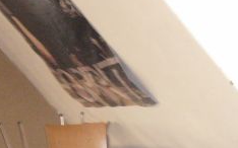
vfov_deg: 6.4
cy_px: 217
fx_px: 1316
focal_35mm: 203
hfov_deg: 10.3
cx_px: 61
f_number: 2.8
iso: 400
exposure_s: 1/60
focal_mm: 11.7
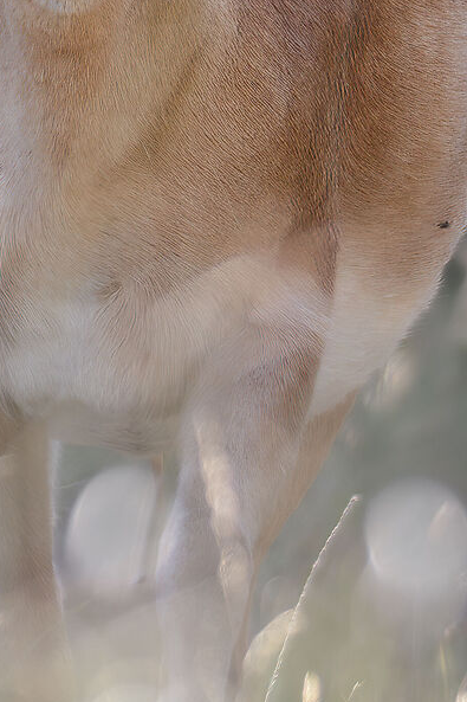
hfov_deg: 1.5
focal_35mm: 911
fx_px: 17736
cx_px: 99
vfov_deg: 2.3
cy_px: -70
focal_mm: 150
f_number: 5
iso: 200
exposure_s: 1/200
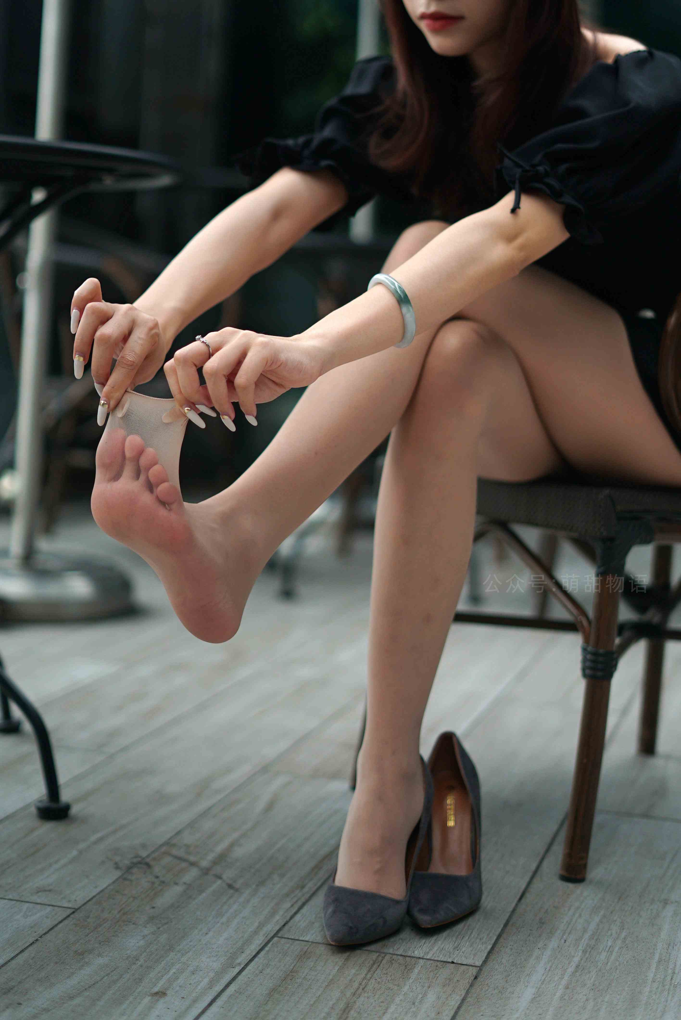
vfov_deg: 39.6
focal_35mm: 50
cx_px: 340
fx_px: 1417
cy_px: 510
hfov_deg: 27.0
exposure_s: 1/2000
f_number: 1.8
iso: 250
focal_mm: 50
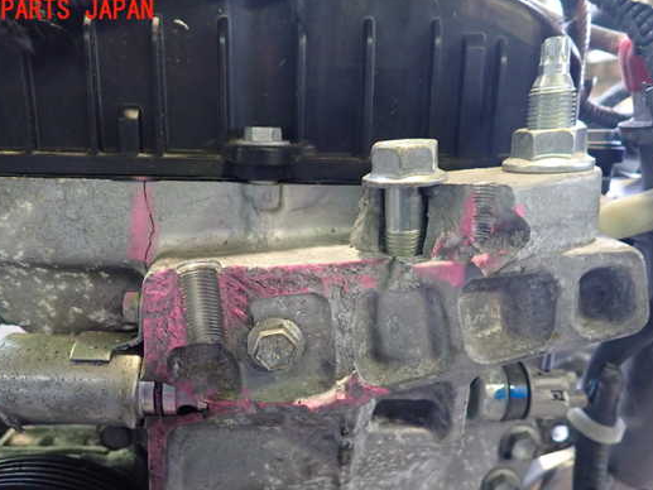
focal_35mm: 29
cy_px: 279
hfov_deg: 61.6
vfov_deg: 48.1
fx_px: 547
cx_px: 303
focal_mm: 4.5
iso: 640
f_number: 2
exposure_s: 1/30
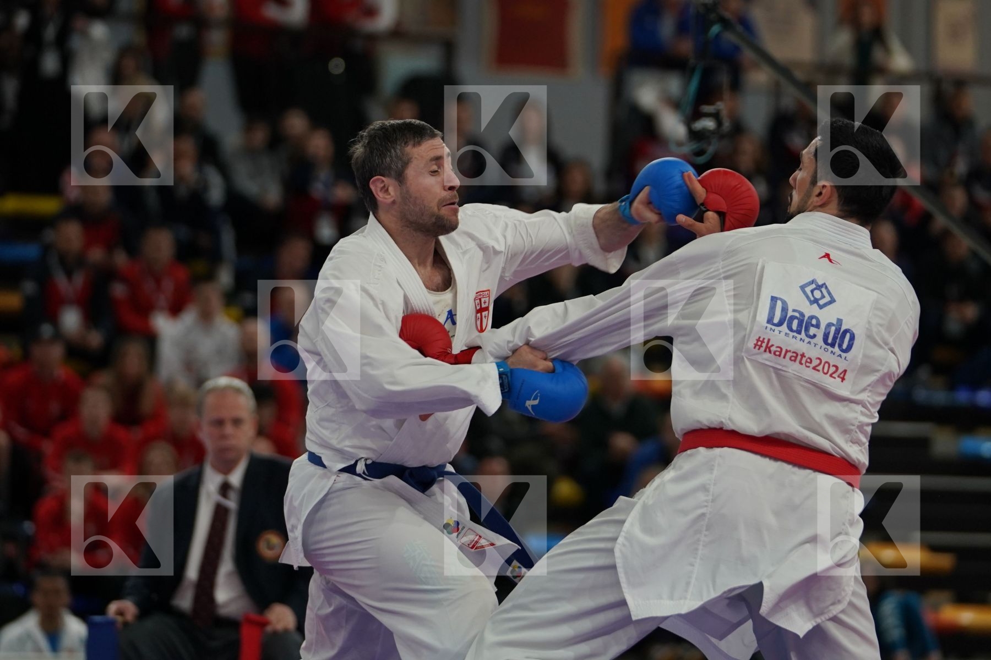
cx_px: 496
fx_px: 5946
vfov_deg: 6.4
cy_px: 330
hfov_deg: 9.5
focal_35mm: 216
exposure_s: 1/1000
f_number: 2.8
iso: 1250
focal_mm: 144
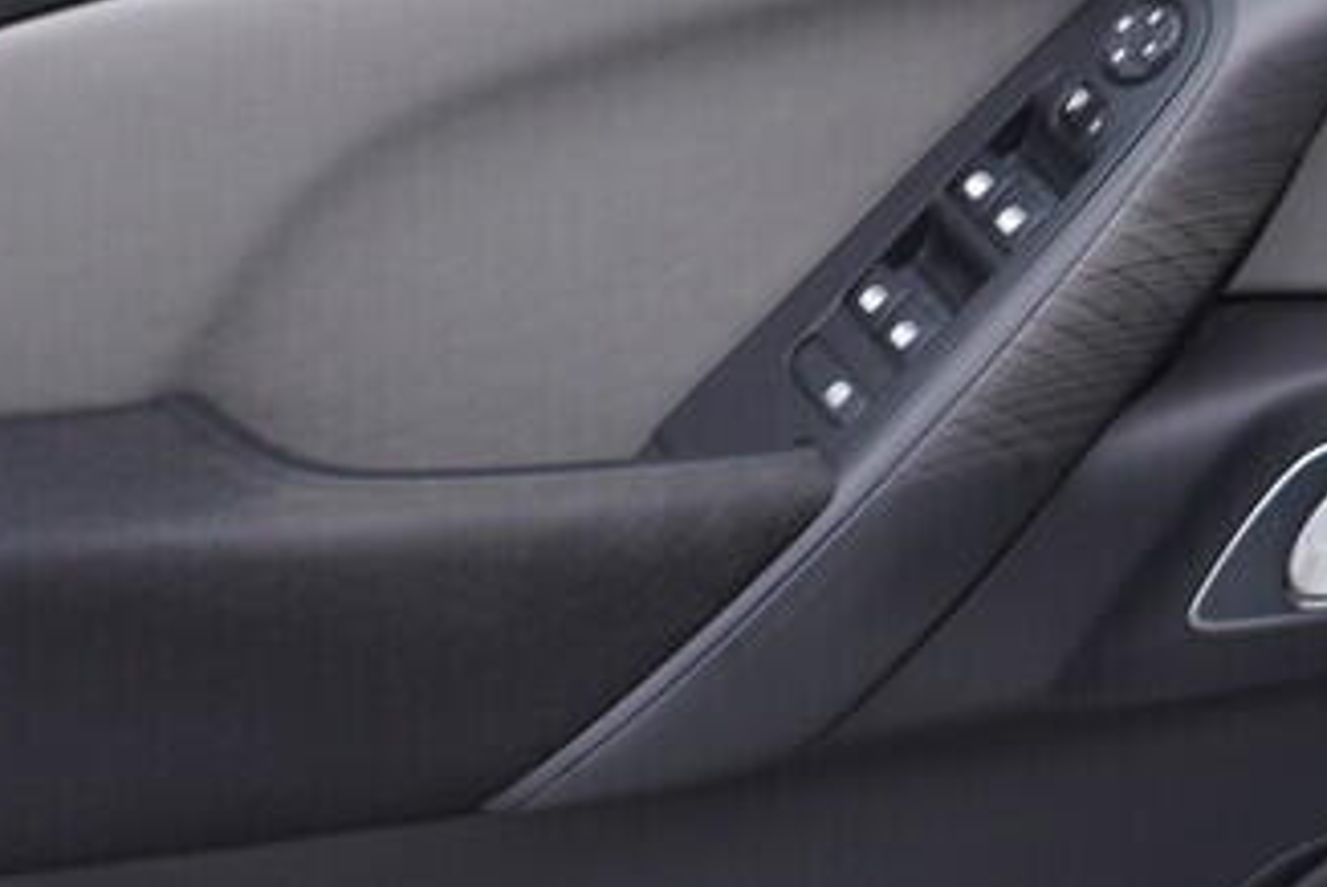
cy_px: 637
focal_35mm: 113
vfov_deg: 12.1
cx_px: 794
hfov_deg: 18.1
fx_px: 4169
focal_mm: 24
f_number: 3.2
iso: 125
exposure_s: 1/50
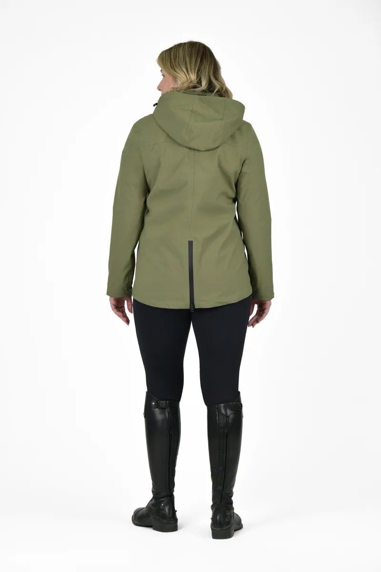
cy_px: 286
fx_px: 1238
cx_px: 190
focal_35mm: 78
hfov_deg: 17.5
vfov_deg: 26.0
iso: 125
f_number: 5
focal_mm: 78
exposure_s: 1/160
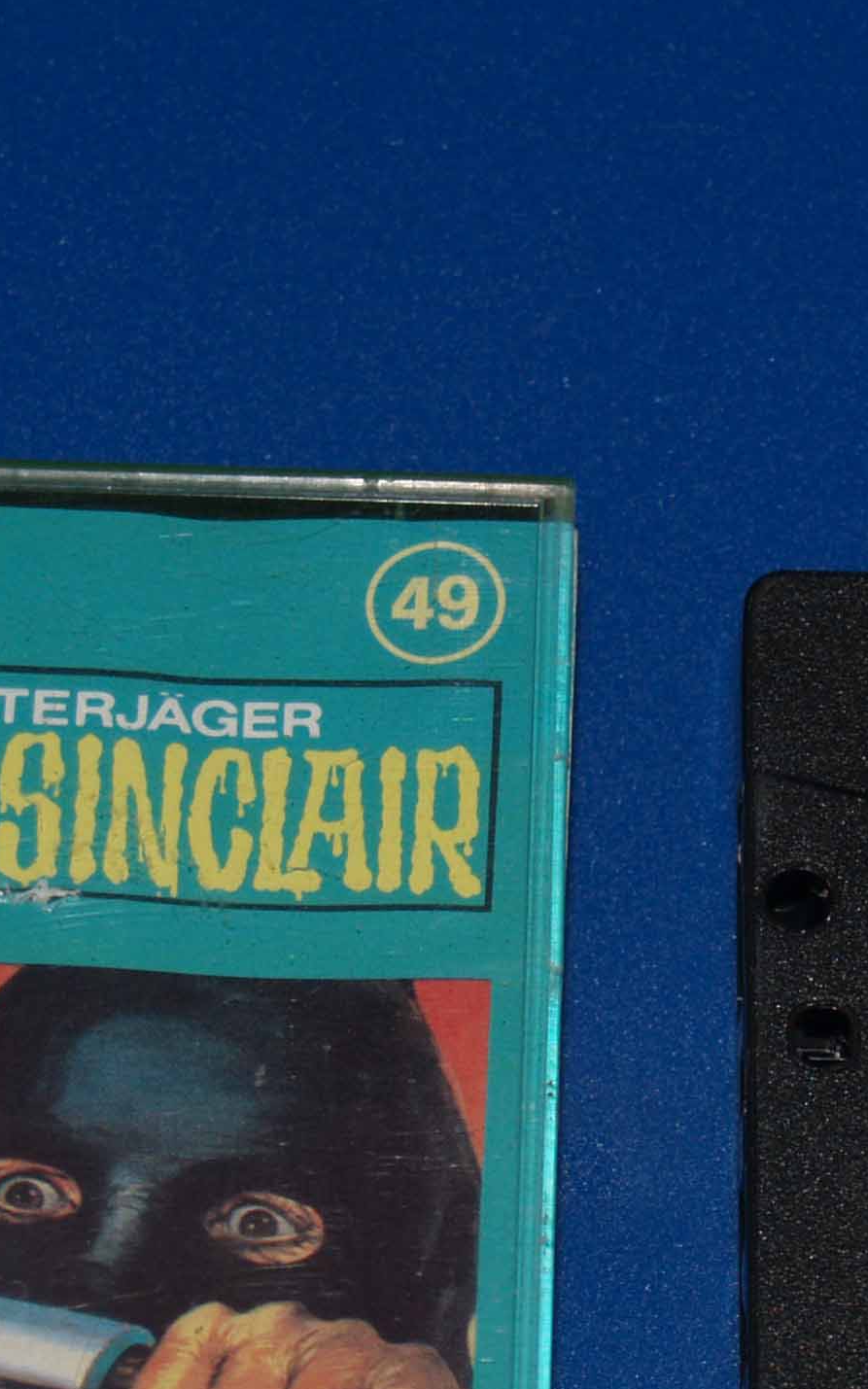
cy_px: 1186
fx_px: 6965
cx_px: 659
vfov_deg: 11.3
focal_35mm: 184
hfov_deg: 7.1
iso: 100
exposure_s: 1/80
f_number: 5.1
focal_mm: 38
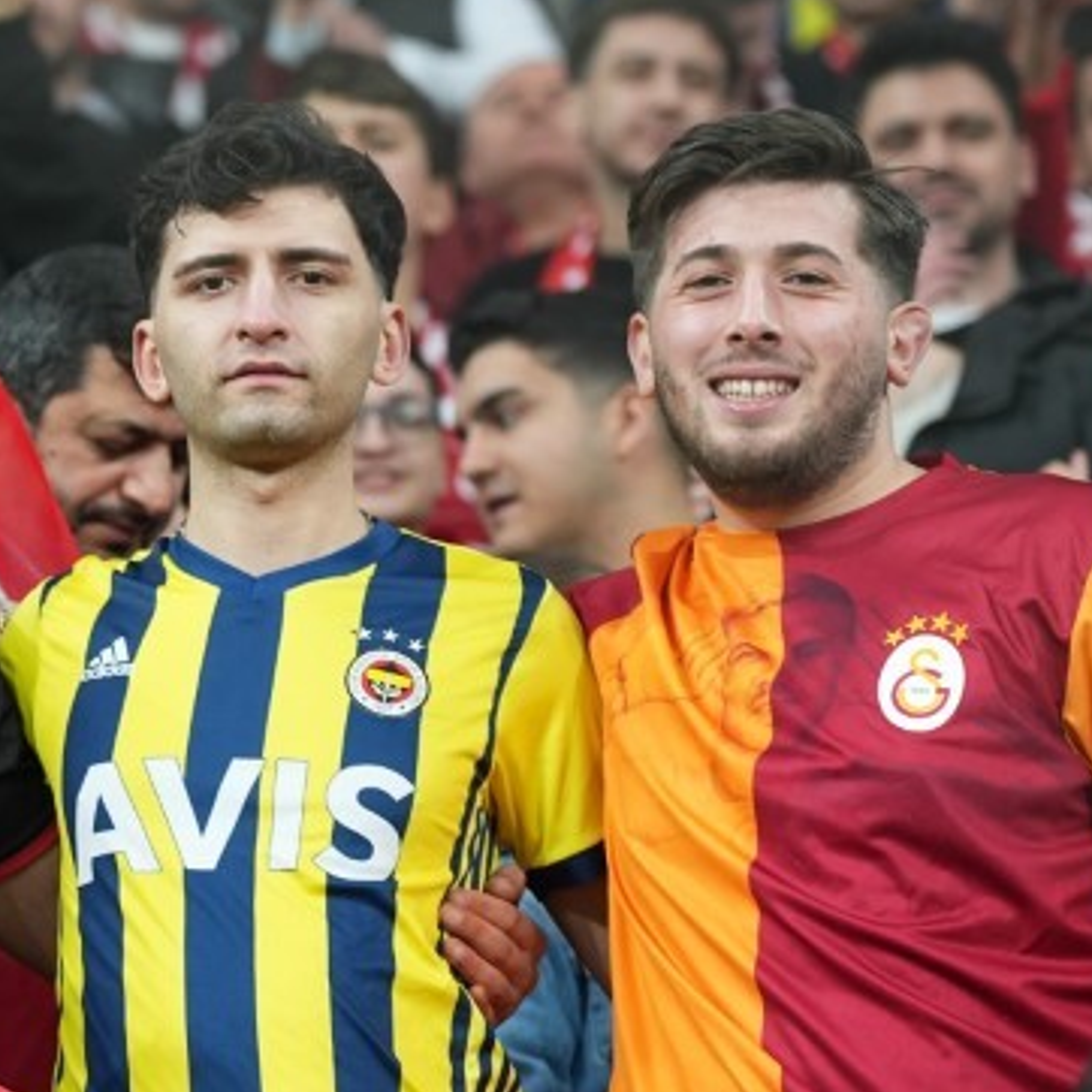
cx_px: -6
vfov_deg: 6.2
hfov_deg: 6.2
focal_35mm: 283
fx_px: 10100
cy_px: 617
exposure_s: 1/400
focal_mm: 116
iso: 1600
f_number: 2.8
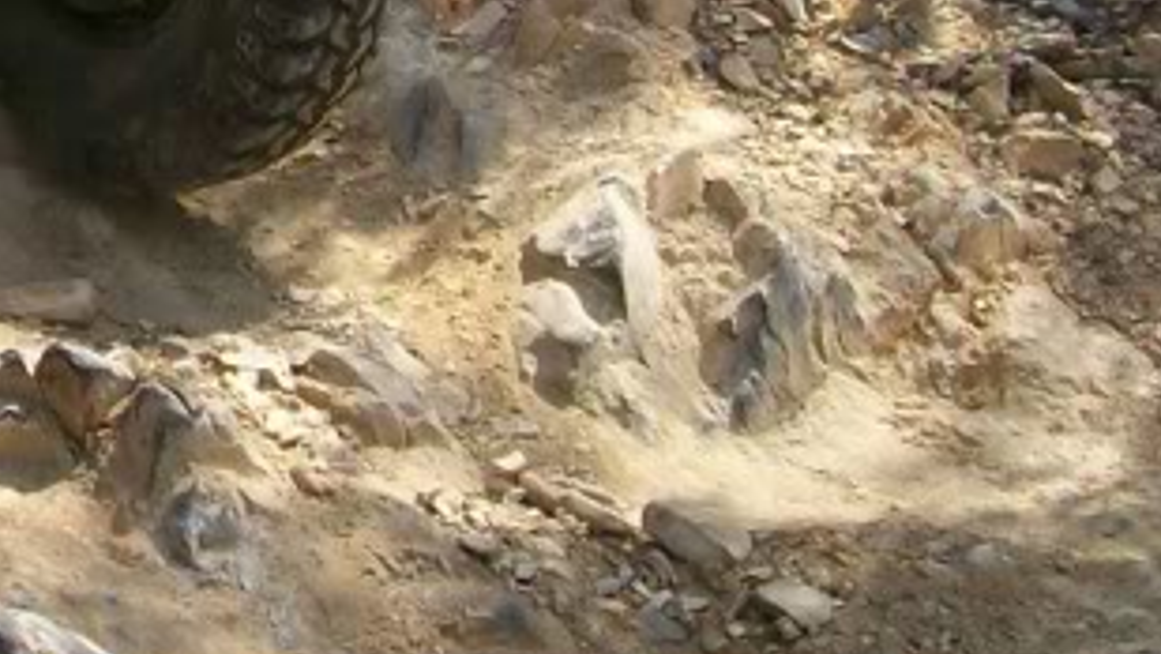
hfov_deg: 15.1
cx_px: -665
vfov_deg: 9.1
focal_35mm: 130
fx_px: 4003
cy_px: -252
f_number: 2.7
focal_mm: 6
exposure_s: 1/735
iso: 80
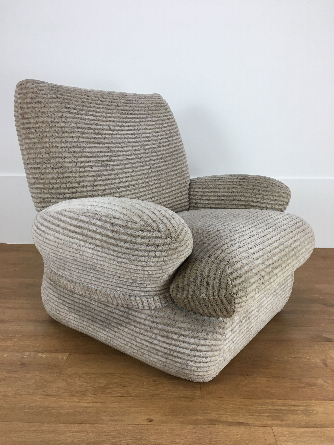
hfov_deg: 48.2
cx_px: 167
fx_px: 373
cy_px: 222
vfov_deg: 61.7
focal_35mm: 29
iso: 25
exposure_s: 1/33
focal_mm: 4.15
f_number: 2.2
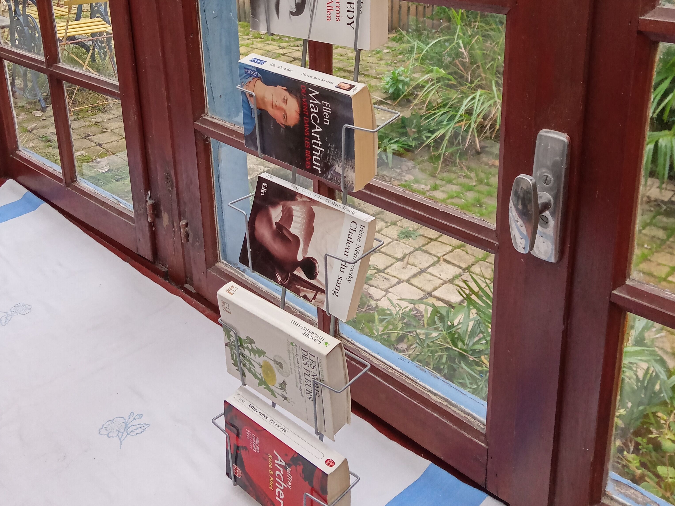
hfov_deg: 49.0
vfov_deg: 36.2
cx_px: 341
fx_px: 741
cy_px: 90
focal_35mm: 38
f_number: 1.8
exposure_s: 1/50
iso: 136
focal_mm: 3.57
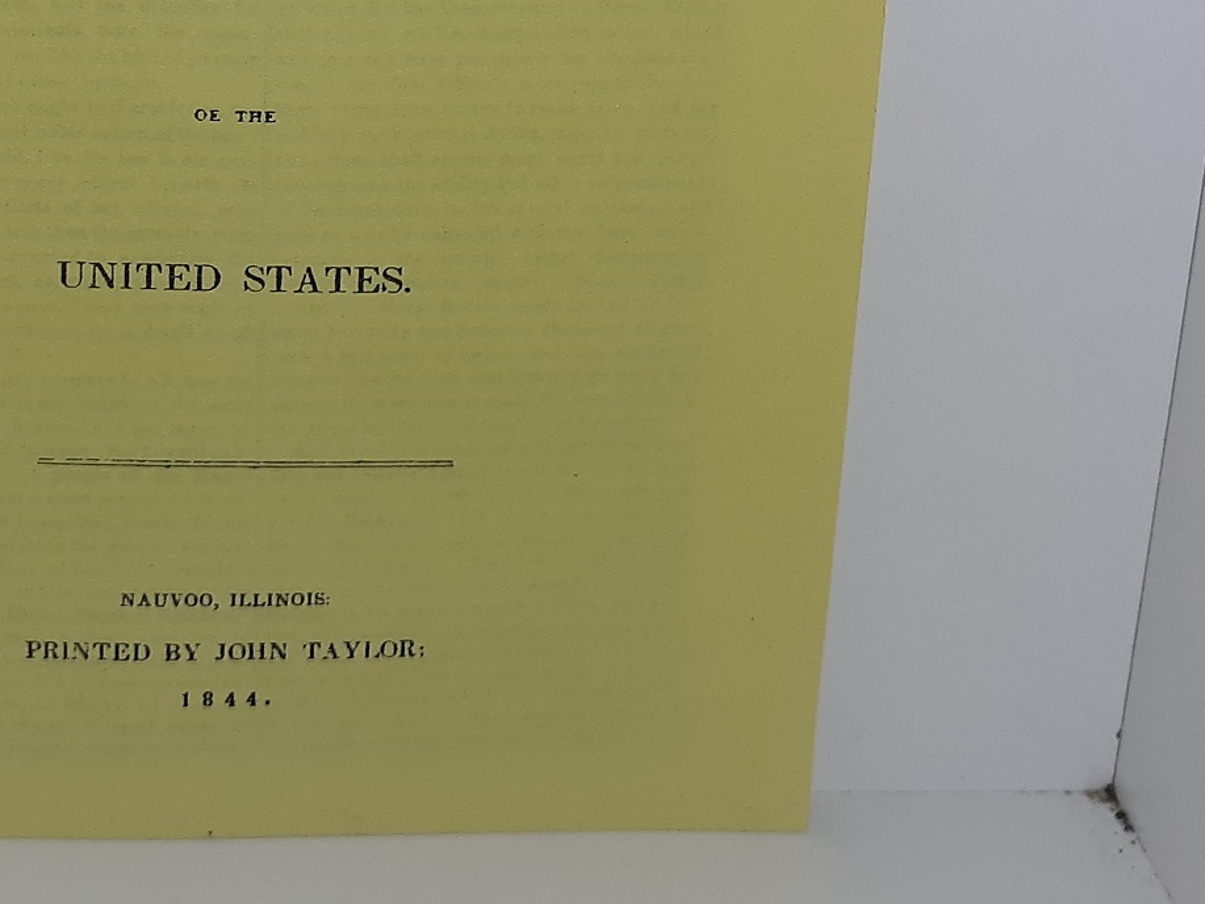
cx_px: 264
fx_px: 2193
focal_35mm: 63
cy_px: -96
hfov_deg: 30.1
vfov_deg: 22.0
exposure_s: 1/349
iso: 40
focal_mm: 3.7
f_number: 1.7
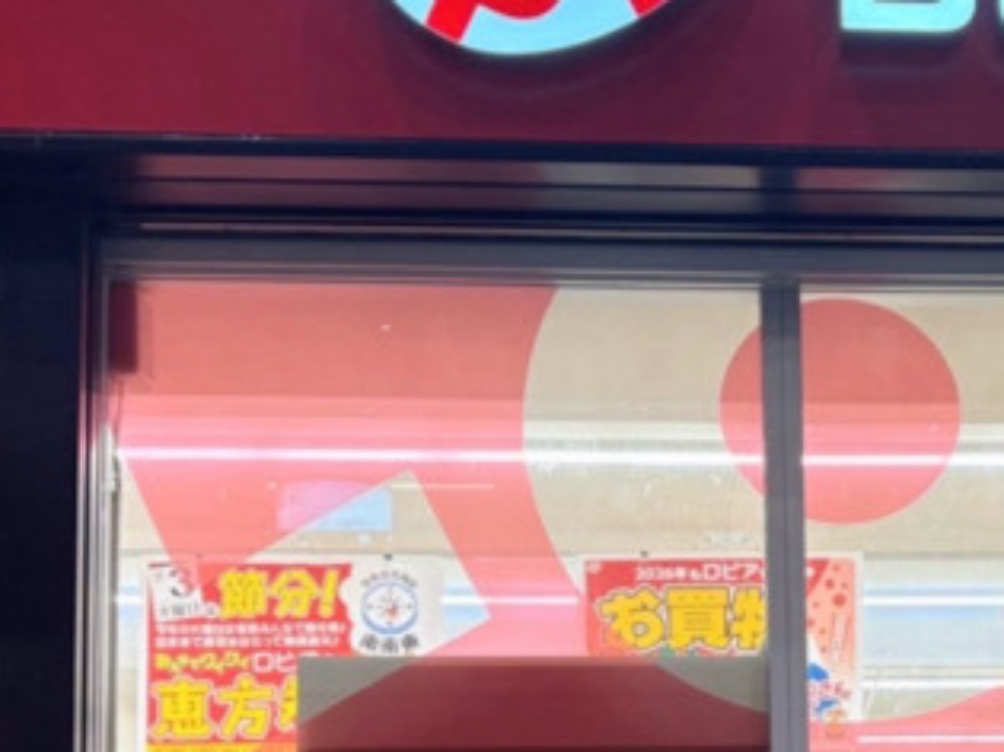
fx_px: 1914
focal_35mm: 66
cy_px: 669
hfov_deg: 27.5
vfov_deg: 21.8
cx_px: 1029
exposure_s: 1/161
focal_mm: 5.96
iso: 125
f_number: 1.6
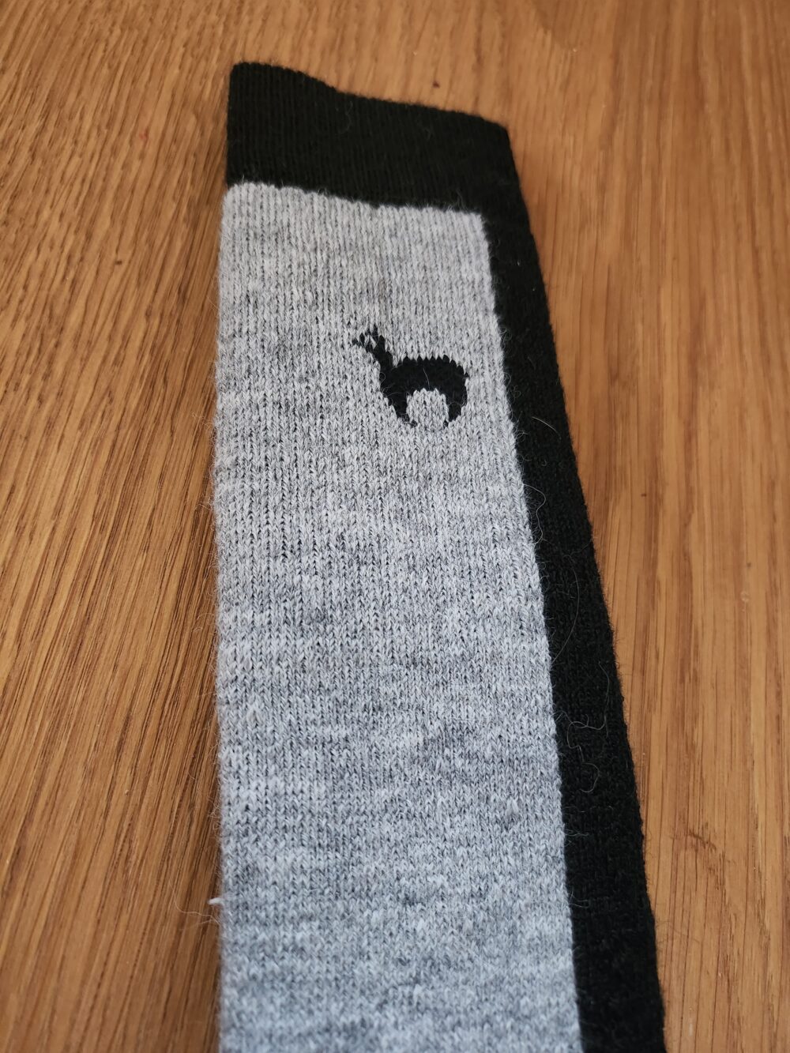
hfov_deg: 56.8
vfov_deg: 71.6
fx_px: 730
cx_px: 395
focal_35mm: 24
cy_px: 526
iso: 640
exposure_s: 1/25
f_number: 1.8
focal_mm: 5
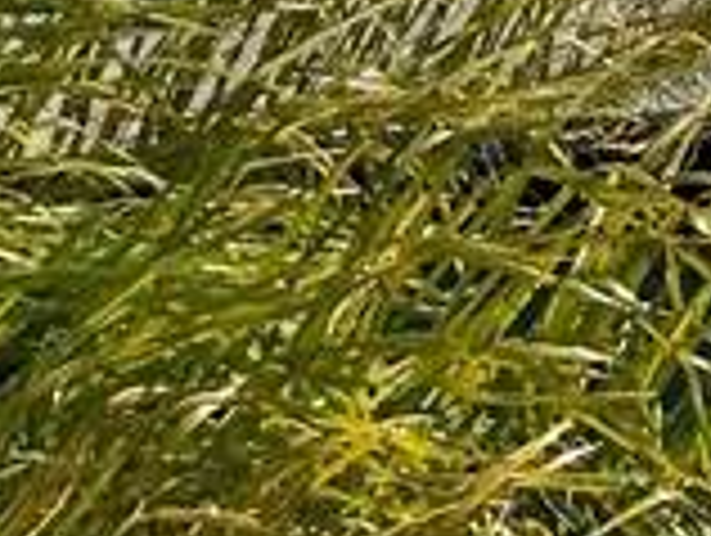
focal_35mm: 168
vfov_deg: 7.8
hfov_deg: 10.4
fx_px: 3456
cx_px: 1616
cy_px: -1009
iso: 32
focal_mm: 4.25
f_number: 1.8
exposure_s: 1/3731
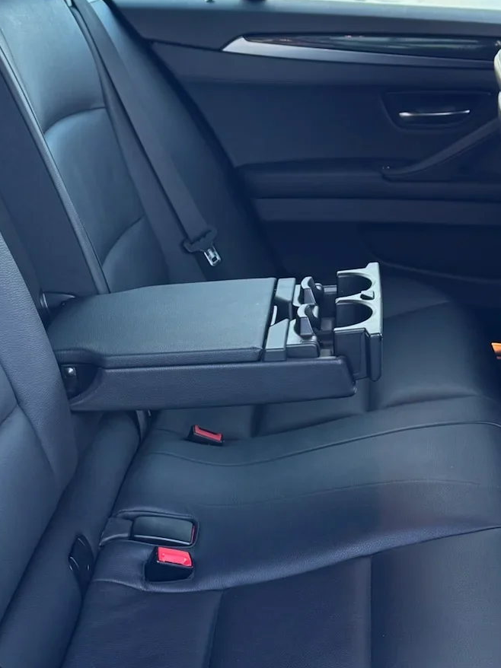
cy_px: 333
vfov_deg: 34.4
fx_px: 1081
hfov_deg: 26.0
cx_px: 201
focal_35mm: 56
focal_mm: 6.76
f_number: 1.78
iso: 200
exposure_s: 1/60
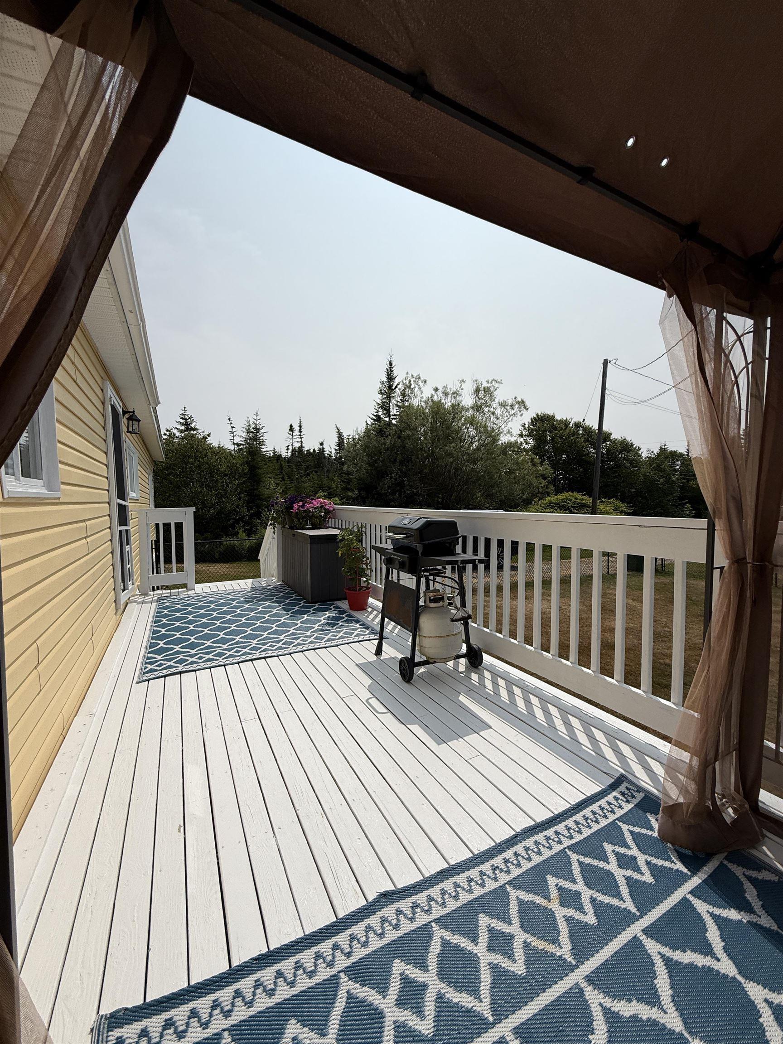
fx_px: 422
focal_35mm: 14
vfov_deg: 102.1
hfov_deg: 85.7
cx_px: 392
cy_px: 522
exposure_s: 1/6173
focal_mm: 2.22
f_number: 2.2
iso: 50
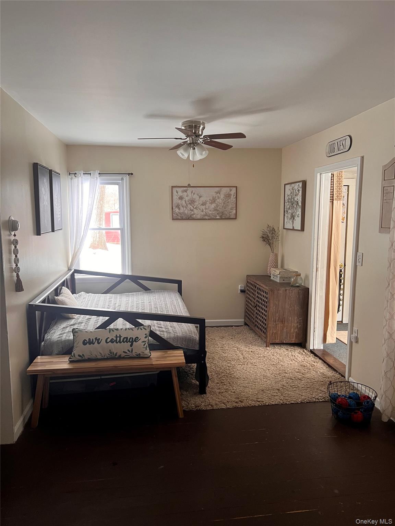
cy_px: 263
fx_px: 396
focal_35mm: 26
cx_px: 198
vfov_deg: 67.3
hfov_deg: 53.1
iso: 125
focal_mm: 5.7
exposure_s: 1/69
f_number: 1.5
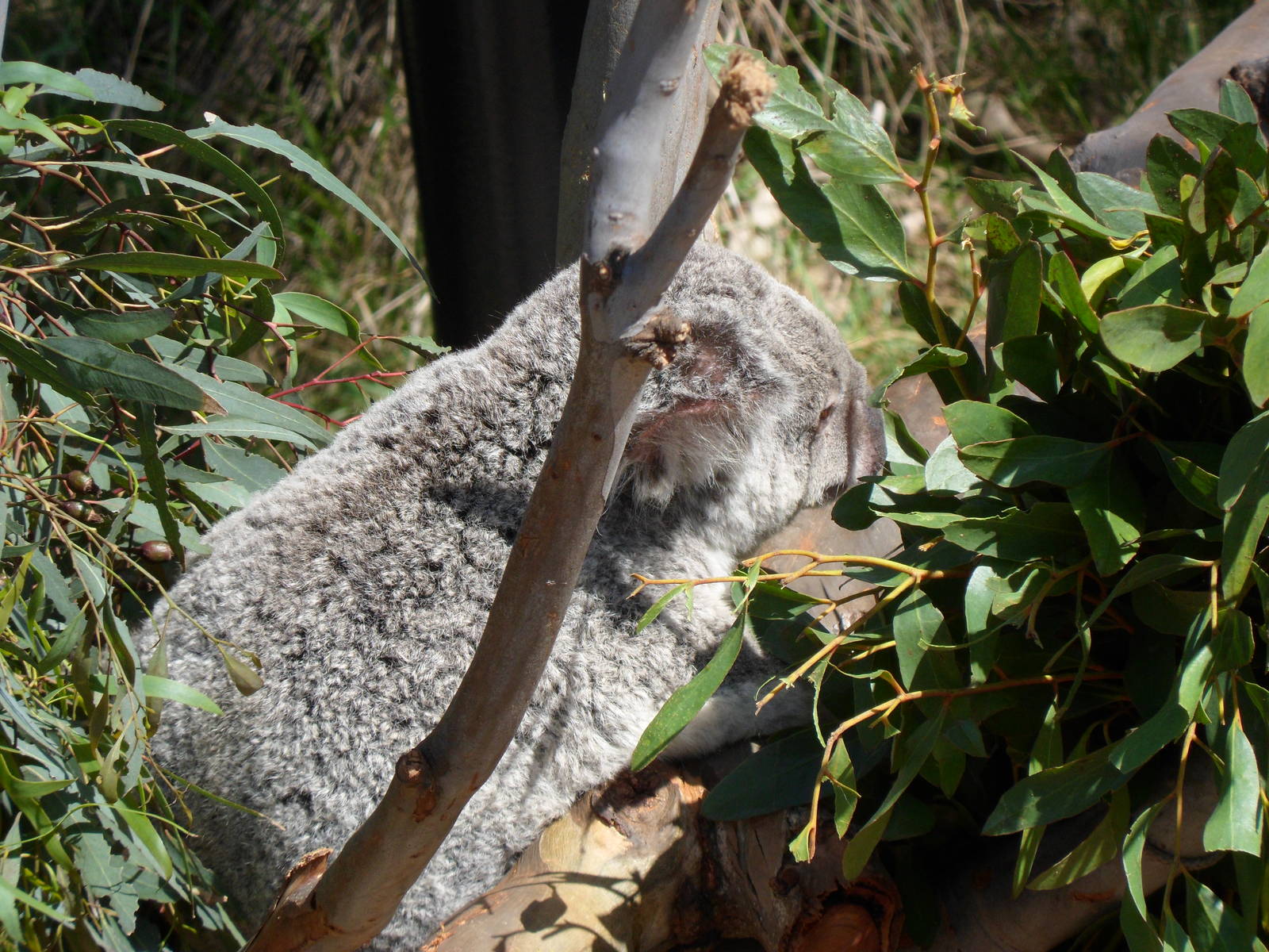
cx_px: 634
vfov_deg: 5.5
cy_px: 476
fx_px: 9898
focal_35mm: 270
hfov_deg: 7.3
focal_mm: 46.8
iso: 80
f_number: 5.9
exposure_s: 1/350
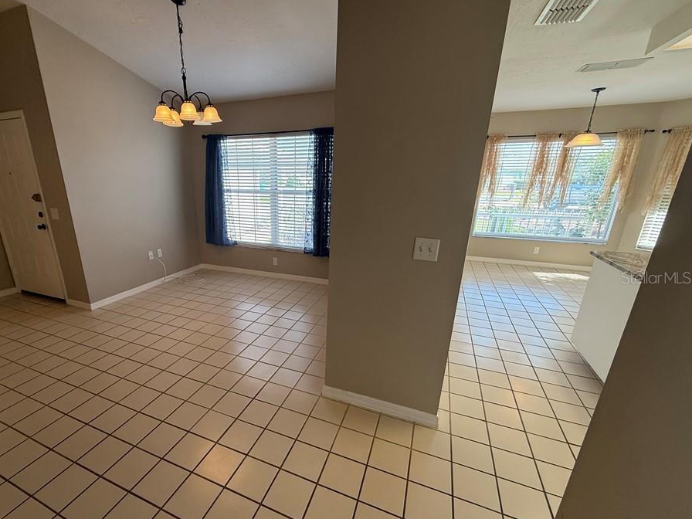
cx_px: 299
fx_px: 320
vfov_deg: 78.0
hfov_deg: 93.9
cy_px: 277
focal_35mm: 16
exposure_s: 1/120
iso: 125
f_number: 2.2
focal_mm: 2.22
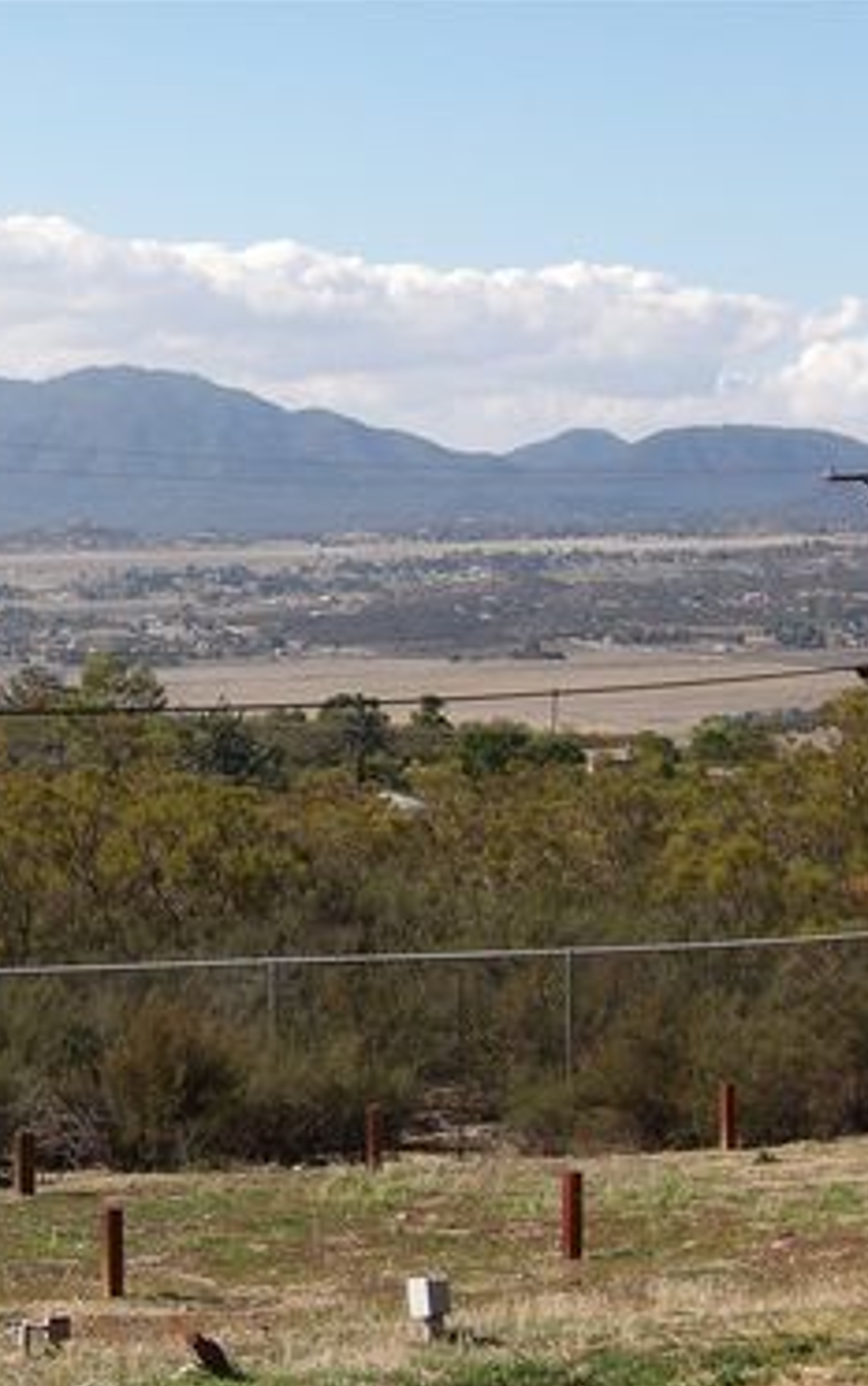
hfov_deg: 10.7
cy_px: 695
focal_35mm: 121
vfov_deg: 17.2
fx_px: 4573
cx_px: -15
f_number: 4.1
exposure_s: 1/679
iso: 100
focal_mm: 15.3
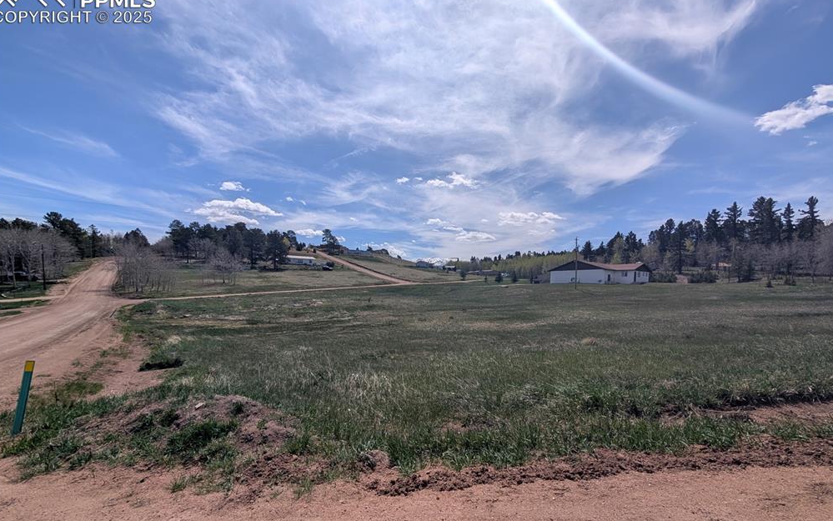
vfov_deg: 82.4
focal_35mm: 13
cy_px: 298
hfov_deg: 109.3
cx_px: 414
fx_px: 295
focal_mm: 2.02
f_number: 1.7
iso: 54
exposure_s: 1/7299
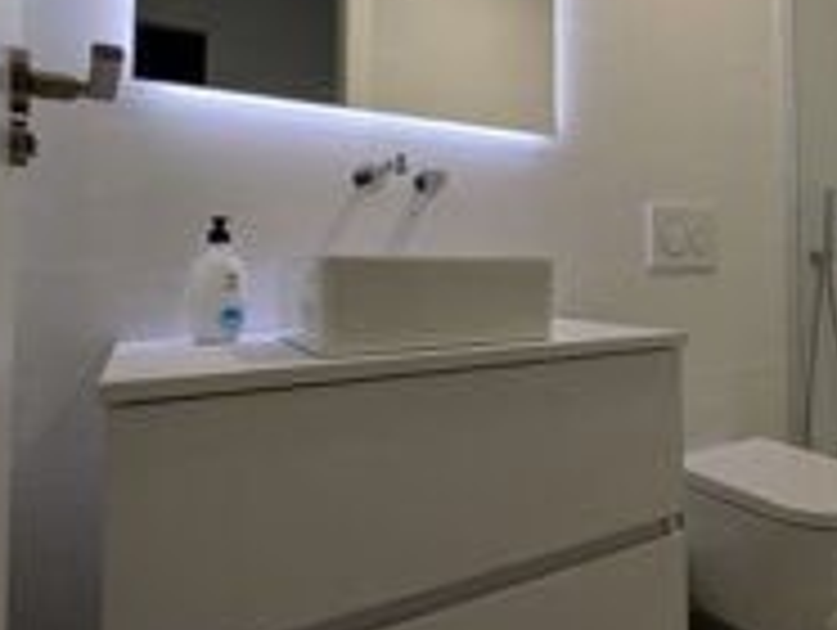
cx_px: 596
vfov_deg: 51.1
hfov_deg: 62.6
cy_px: 248
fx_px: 654
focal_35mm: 27
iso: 59
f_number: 2.2
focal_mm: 1.83
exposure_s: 1/100
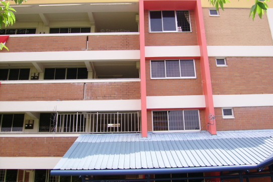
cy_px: 82
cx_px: 138
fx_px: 281
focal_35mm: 37
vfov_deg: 35.9
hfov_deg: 51.9
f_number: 5.8
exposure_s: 1/192
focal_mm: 5.95
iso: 50
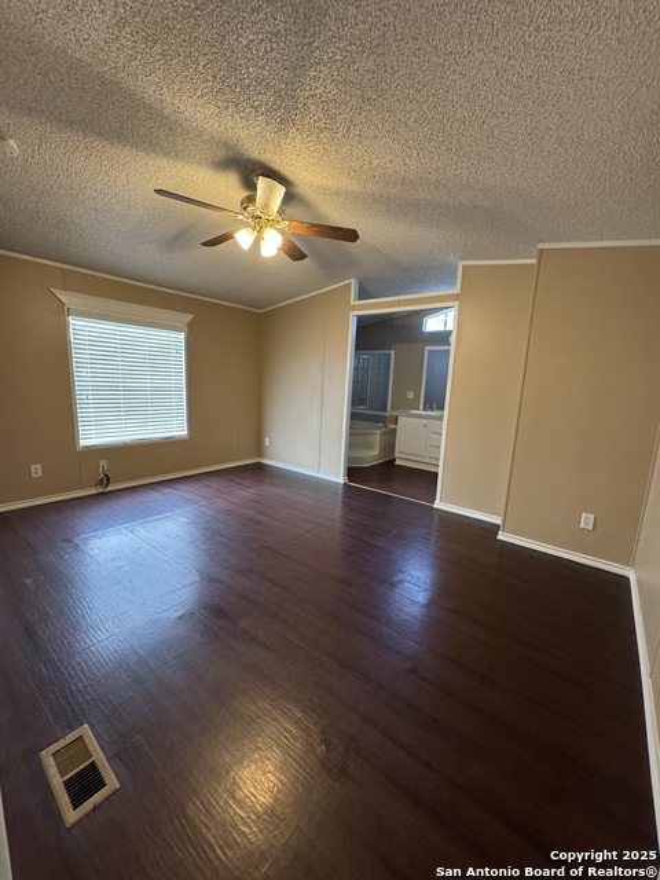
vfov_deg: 102.1
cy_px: 440
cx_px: 330
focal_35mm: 14
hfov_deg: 85.7
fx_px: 356
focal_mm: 2.22
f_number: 2.2
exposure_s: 1/60
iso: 400
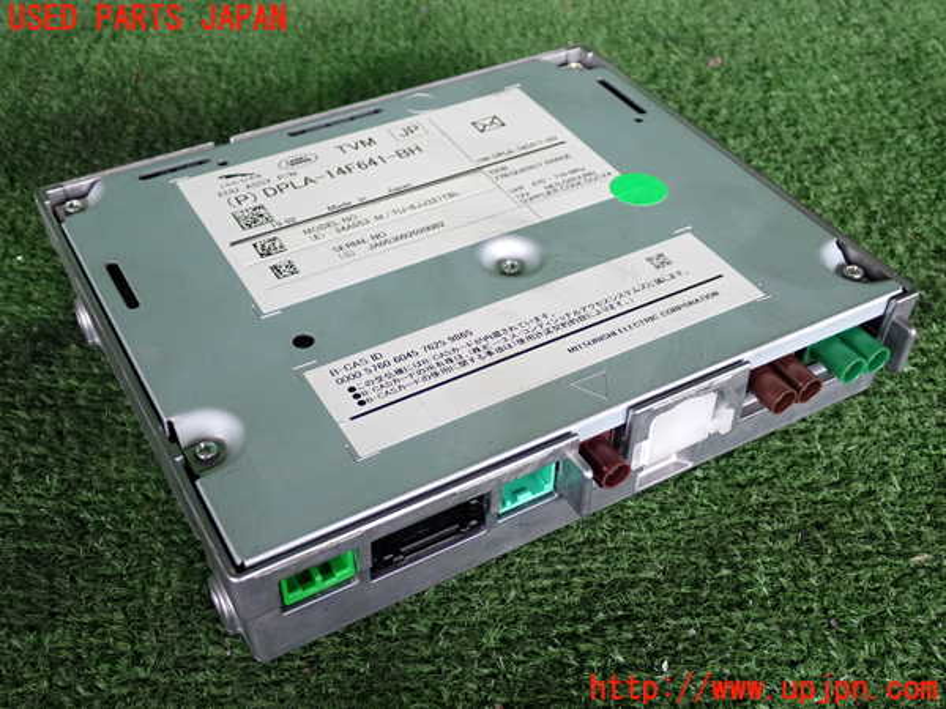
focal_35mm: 41
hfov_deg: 45.8
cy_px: 354
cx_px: 473
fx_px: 1120
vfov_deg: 35.1
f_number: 2.8
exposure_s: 1/125
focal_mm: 7.31
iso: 200
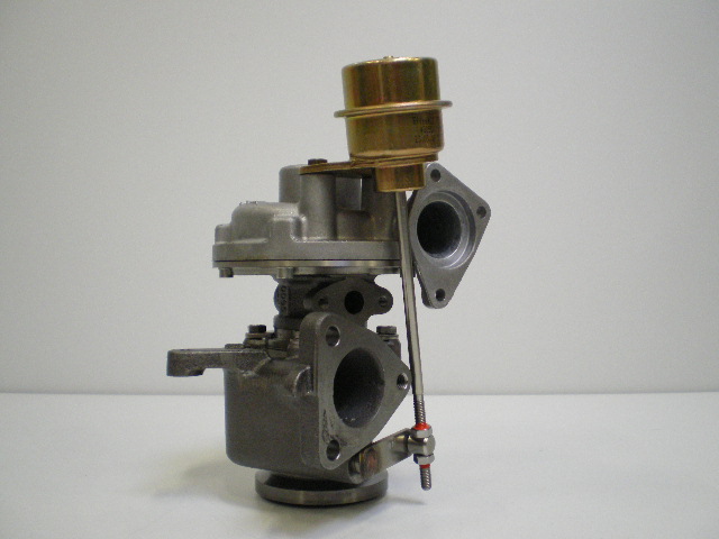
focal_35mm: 38
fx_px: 789
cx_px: 360
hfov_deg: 49.0
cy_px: 270
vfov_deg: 37.7
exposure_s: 1/15
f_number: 3.1
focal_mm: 6.3
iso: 400
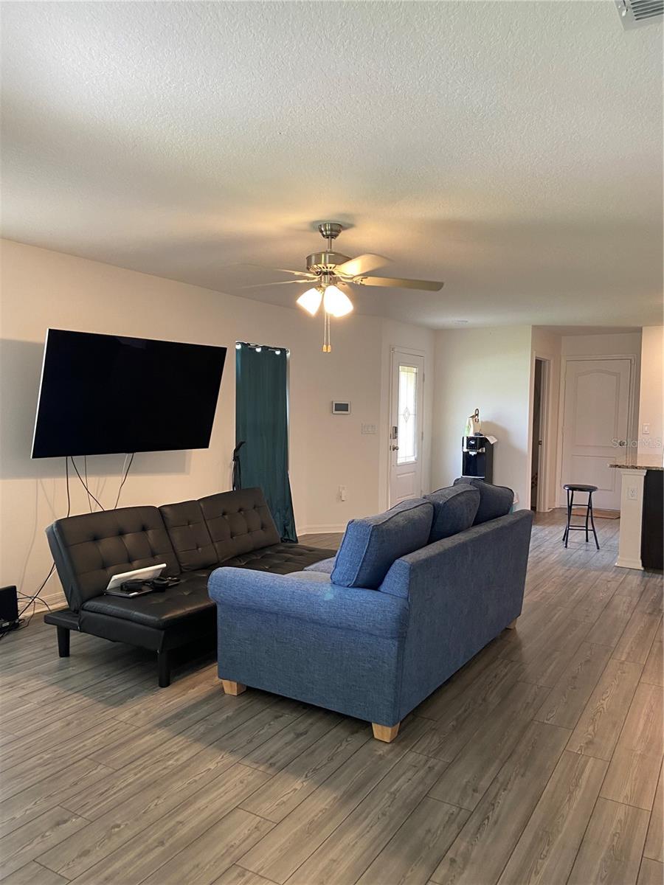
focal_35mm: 26
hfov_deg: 53.1
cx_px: 332
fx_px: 665
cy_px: 442
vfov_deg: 67.3
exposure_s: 1/60
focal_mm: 4.25
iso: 125
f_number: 1.8
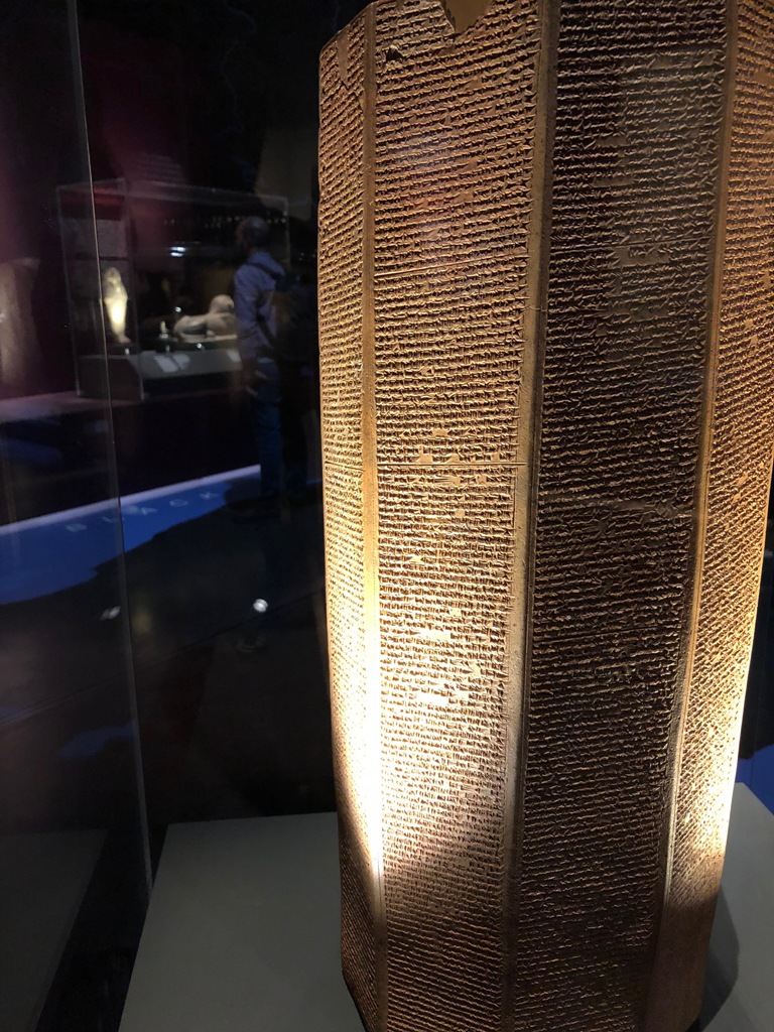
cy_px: 516
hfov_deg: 49.7
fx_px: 835
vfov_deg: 63.4
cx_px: 387
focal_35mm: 28
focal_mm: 3.99
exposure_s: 1/6
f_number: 1.8
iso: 100
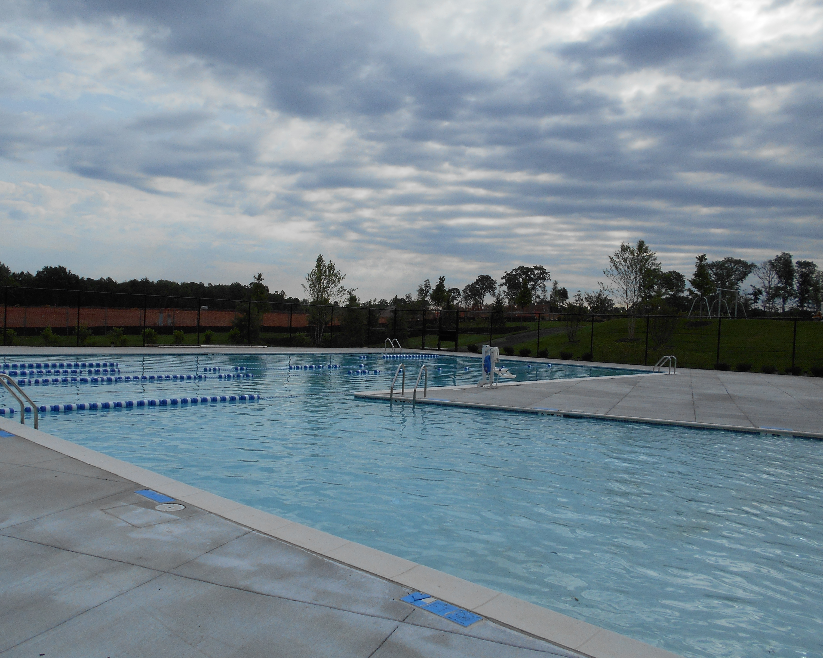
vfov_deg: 51.5
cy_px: 332
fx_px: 682
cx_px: 376
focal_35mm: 28
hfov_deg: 62.1
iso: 80
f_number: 3.2
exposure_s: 1/1600
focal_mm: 4.6
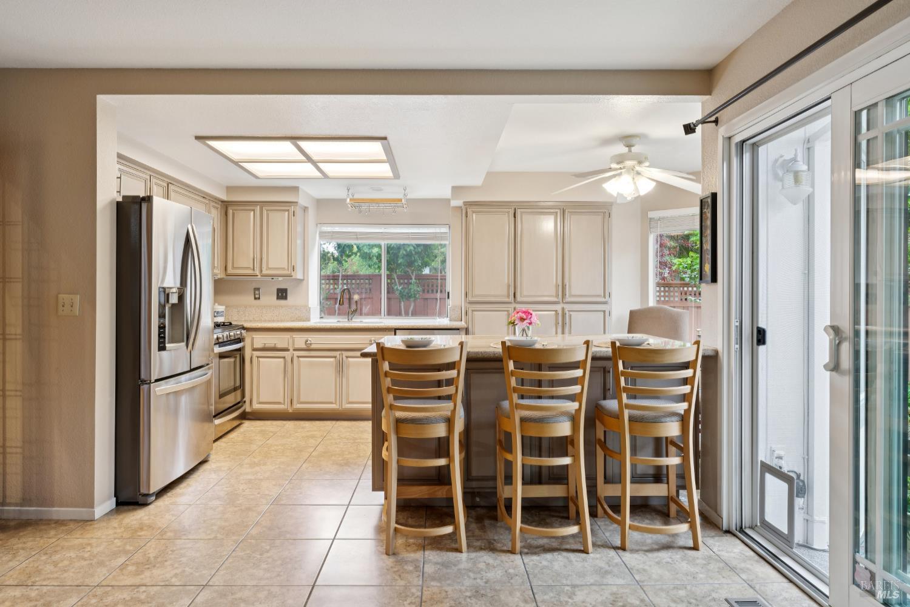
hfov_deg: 78.6
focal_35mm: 22
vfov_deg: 57.2
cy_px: 304
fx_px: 556
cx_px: 455
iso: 320
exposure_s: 1/4
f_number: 11
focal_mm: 22
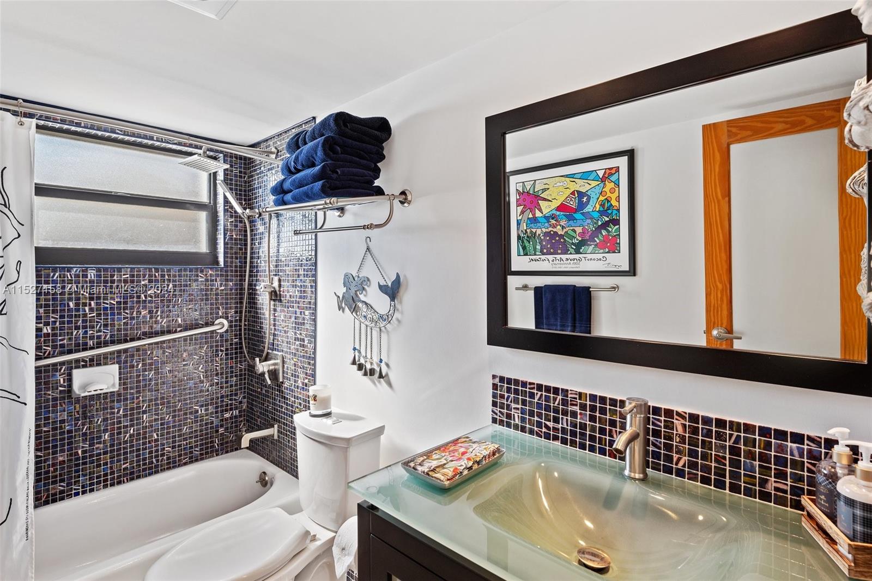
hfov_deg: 90.0
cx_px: 436
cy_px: 290
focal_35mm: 18
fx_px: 436
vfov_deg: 67.4
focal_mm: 18
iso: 400
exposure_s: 1/20
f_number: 8
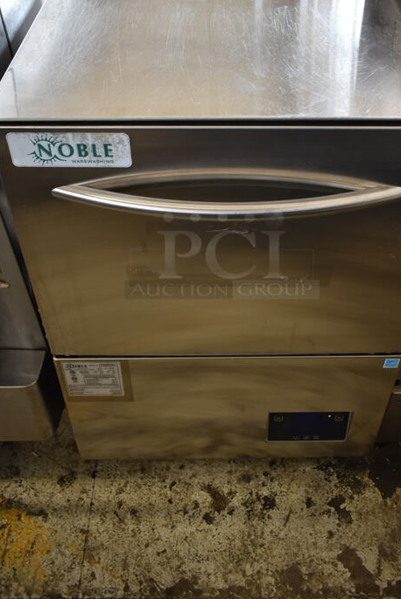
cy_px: 253
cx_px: 222
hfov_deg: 36.9
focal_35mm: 36
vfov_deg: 52.9
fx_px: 600
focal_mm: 18
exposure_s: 1/30
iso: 560
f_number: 3.5
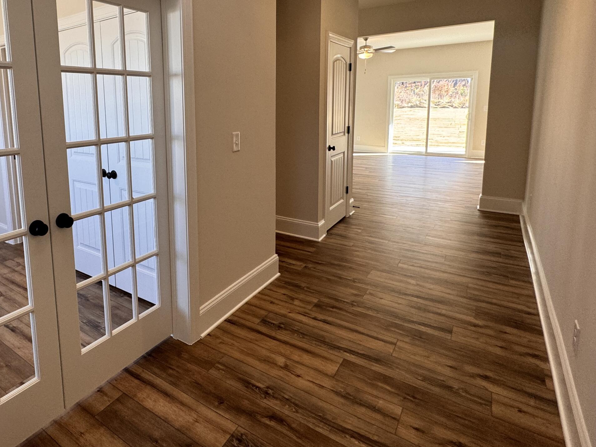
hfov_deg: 74.1
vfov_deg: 59.9
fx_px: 379
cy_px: 156
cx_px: 199
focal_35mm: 22
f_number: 2.2
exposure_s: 1/120
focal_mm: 2.22
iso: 125
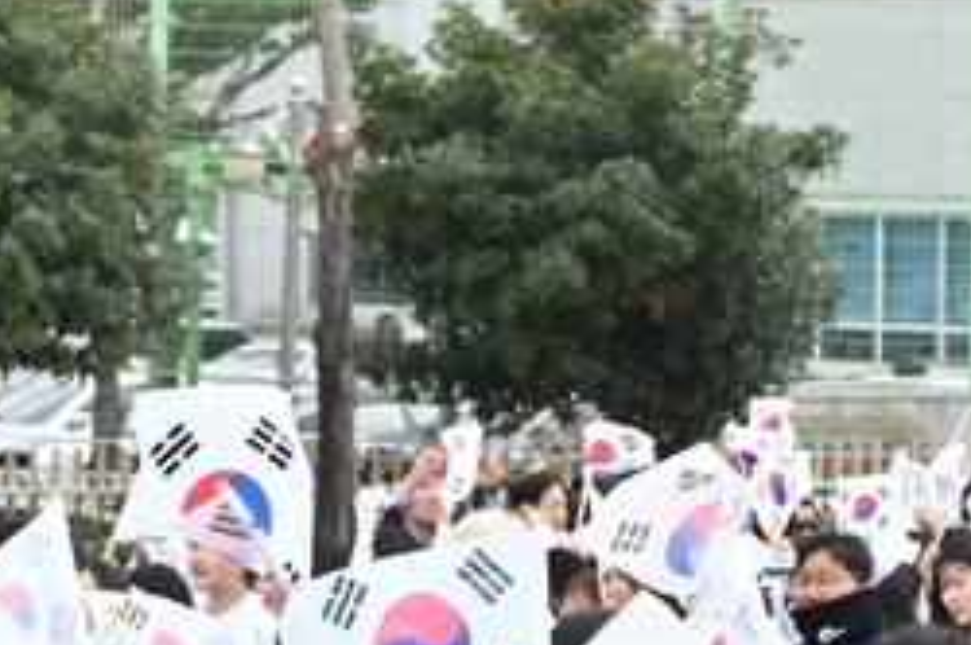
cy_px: 950
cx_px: 866
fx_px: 6950
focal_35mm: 258
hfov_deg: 8.0
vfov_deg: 5.3
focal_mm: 46
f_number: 5.6
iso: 250
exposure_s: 1/320
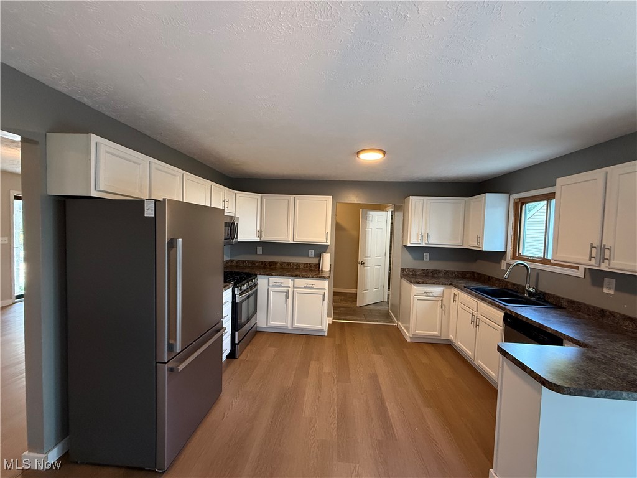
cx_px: 318
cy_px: 239
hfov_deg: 102.1
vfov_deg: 85.7
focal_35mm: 14
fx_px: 258
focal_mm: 2.22
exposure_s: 1/60
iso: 400
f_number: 2.2
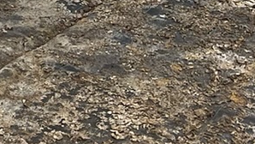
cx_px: -176
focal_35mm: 187
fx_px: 1265
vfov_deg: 5.9
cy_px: -333
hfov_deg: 10.9
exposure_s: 1/1109
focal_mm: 5.1
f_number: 1.6
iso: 32
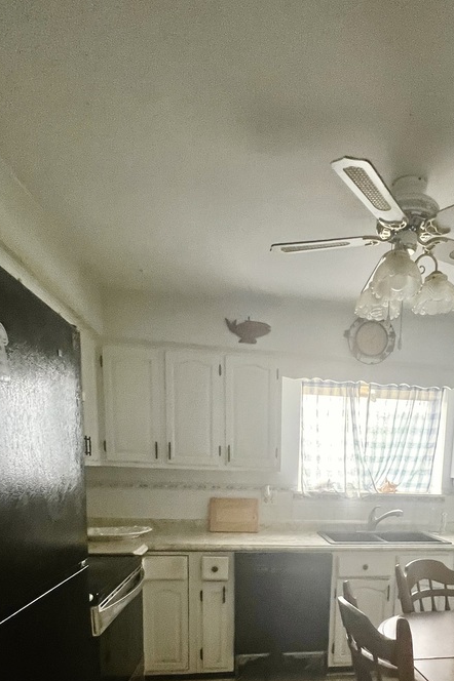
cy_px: 535
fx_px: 417
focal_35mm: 22
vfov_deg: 71.5
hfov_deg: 55.4
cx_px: 318
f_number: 1.8
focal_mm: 1.57
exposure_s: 1/60
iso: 400
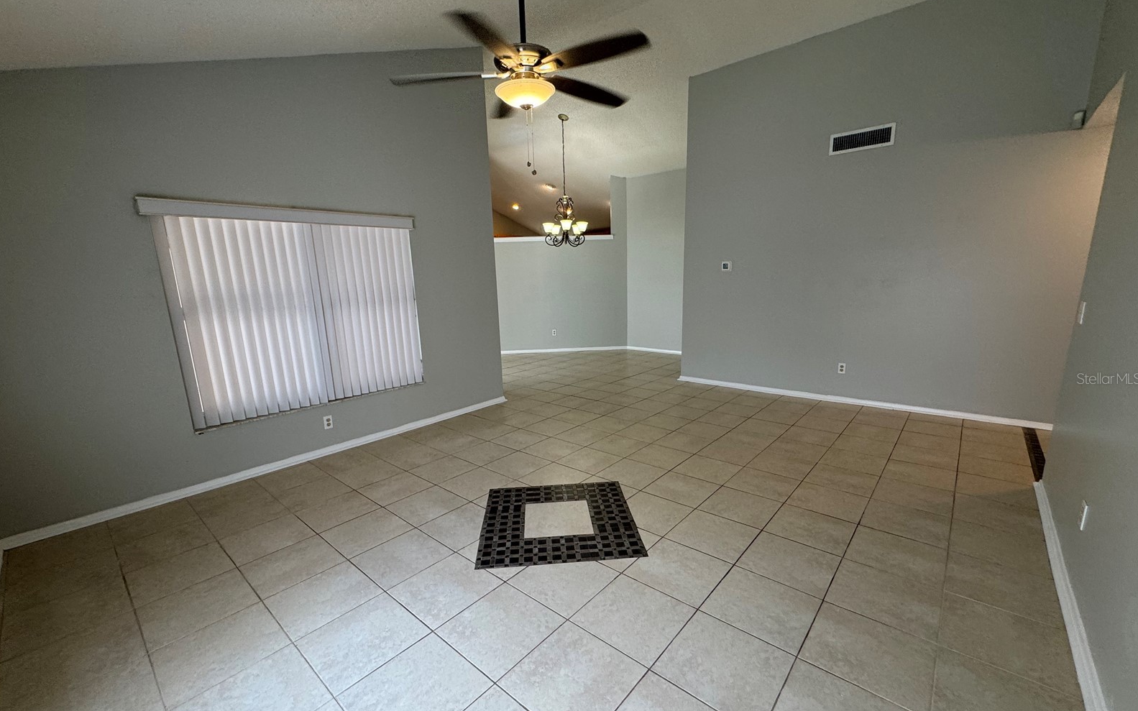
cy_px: 378
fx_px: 465
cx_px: 569
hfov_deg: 101.5
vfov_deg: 74.7
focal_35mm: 15
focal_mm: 2.22
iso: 160
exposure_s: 1/120
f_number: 2.2
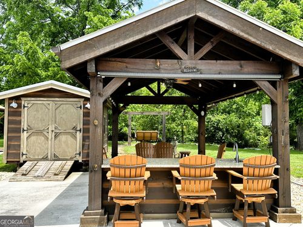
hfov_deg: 56.8
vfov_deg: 44.2
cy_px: 114
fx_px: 280
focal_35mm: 32
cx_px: 152
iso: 80
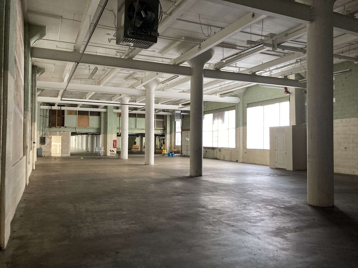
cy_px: 134
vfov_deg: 49.7
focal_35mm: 28
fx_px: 290
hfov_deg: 63.4
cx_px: 179
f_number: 1.8
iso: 250
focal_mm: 3.99
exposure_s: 1/60
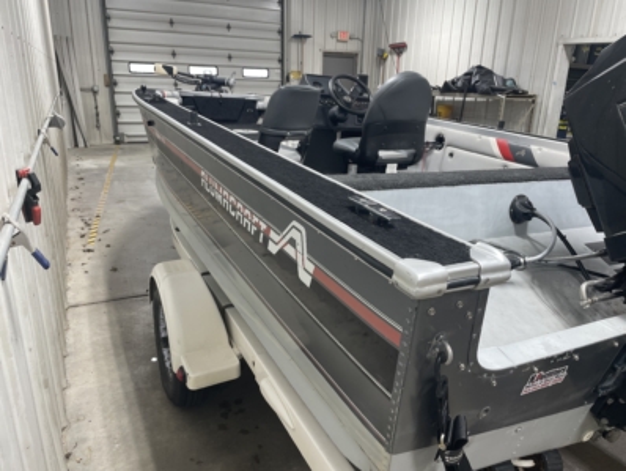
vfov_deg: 53.1
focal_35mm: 26
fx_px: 470
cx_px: 313
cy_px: 236
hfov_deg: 67.3
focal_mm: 4.2
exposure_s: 1/121
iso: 64
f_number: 1.6
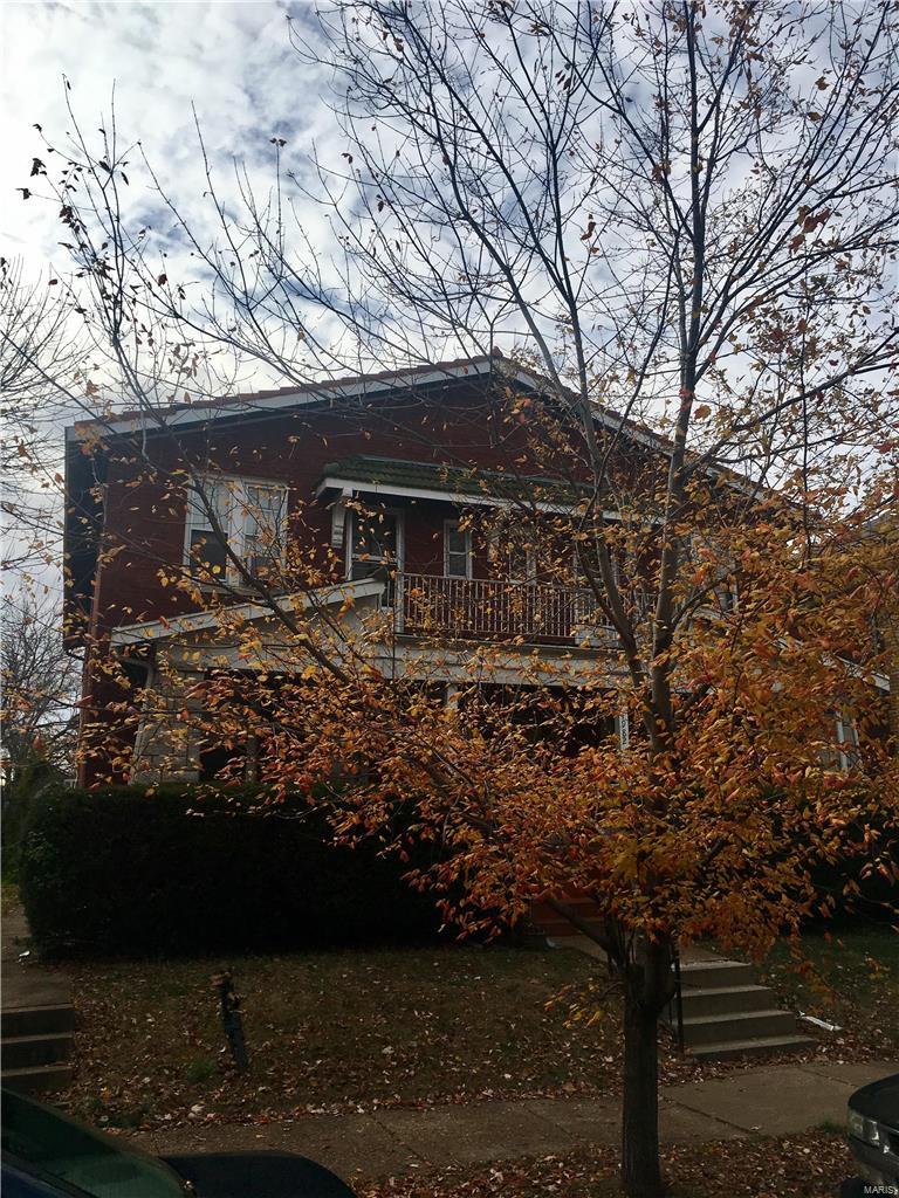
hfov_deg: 48.2
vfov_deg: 61.7
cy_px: 599
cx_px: 450
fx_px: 1004
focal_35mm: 29
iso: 25
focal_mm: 4.15
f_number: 2.2
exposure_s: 1/2137
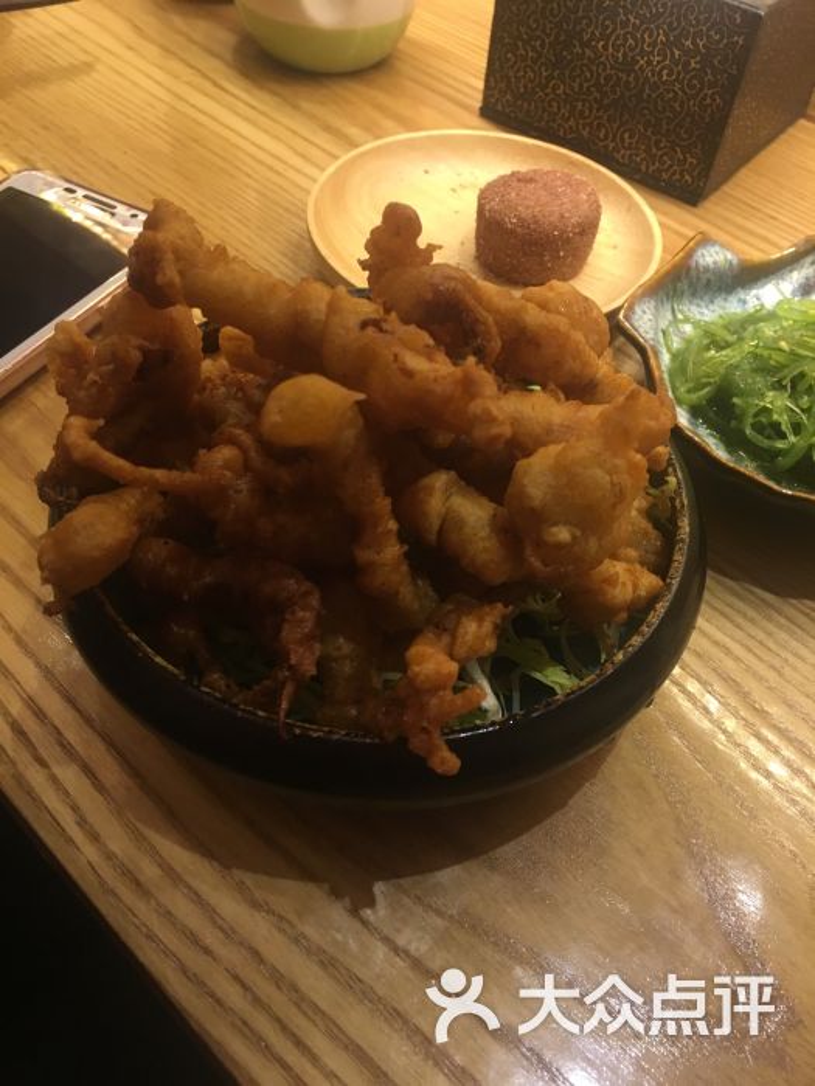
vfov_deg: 61.7
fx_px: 910
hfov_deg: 48.2
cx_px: 408
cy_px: 543
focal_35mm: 29
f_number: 2.2
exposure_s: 1/33
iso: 100
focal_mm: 4.15
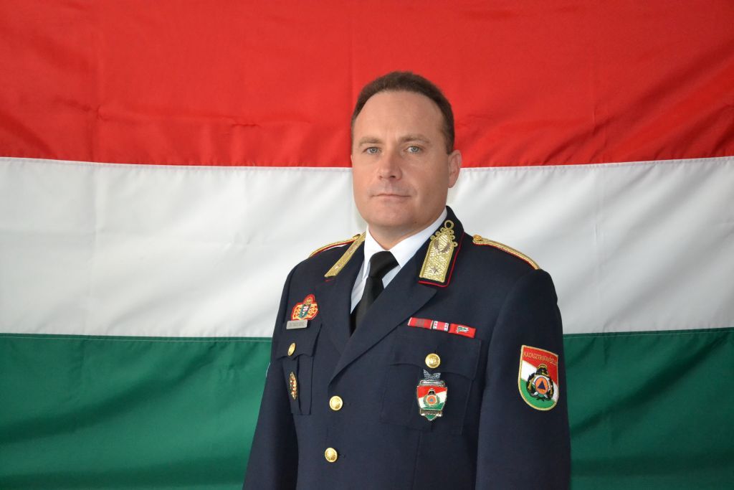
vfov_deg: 21.6
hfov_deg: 31.9
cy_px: 245
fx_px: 1285
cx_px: 367
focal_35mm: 63
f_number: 4.8
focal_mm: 42
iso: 3200
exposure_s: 1/60
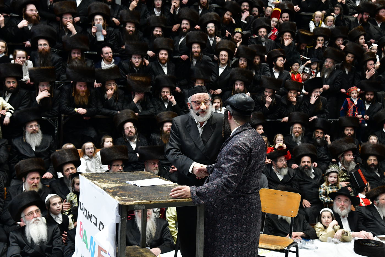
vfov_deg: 27.0
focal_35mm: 50
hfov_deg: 39.6
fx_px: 535
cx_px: 192
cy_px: 128
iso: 2000
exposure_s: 1/100
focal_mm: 50
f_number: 5.6
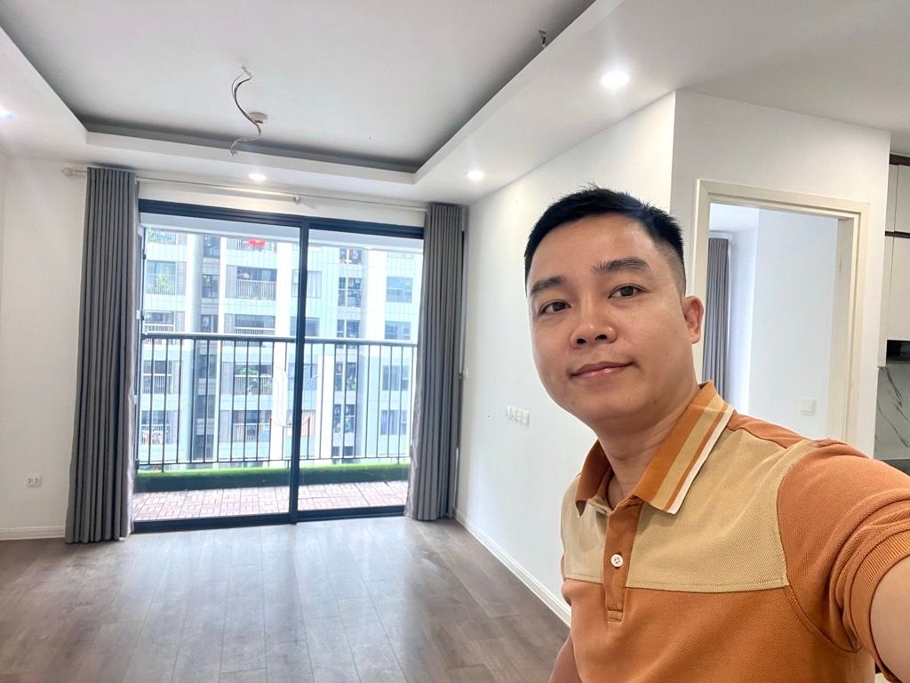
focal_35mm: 23
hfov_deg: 73.9
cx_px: 455
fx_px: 605
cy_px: 342
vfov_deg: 58.9
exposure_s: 1/50
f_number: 2.2
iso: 100
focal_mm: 2.71
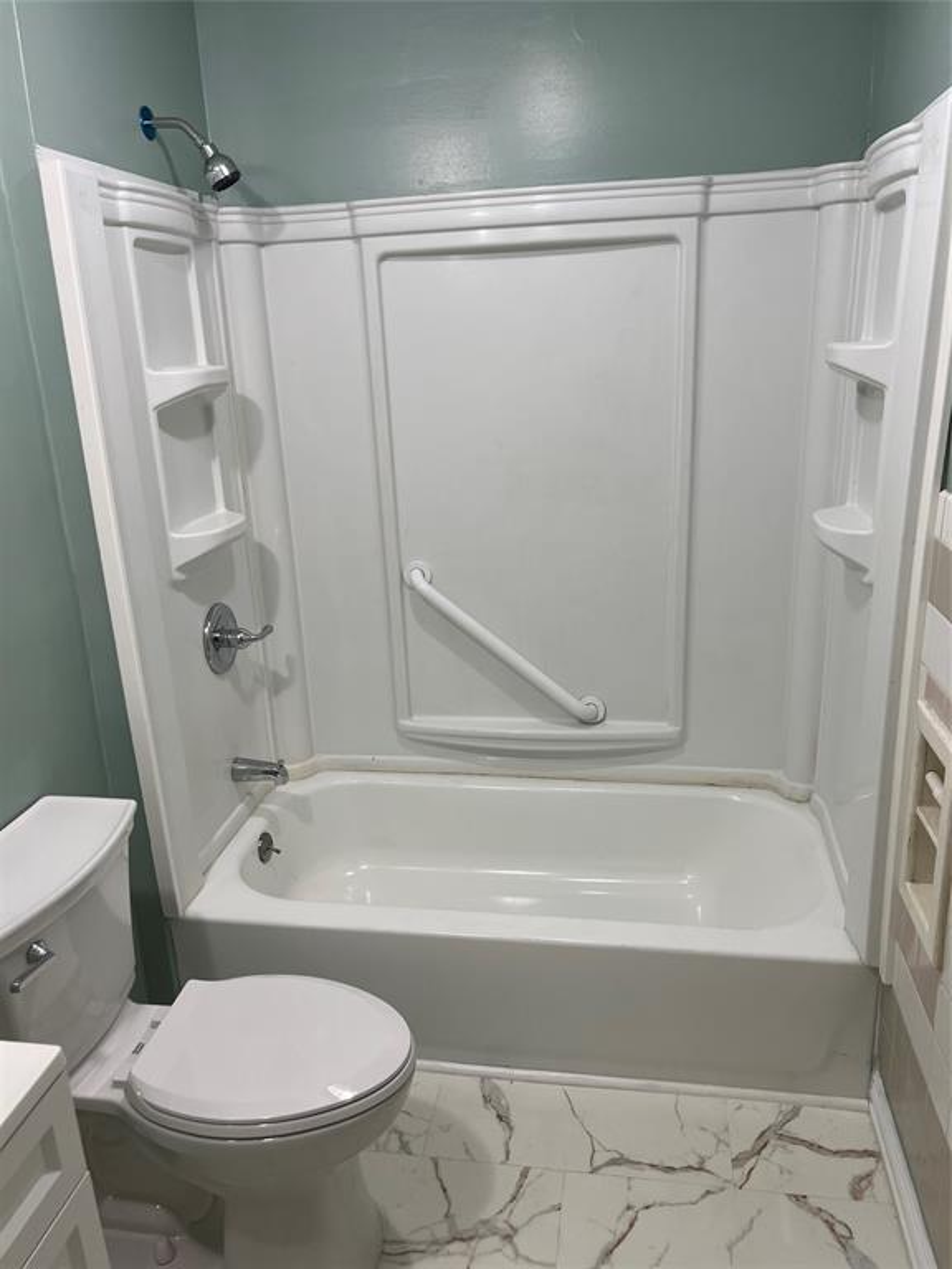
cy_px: 634
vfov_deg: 67.3
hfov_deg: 53.1
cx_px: 476
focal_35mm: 26
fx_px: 953
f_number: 1.5
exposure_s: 1/120
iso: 125
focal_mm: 5.7
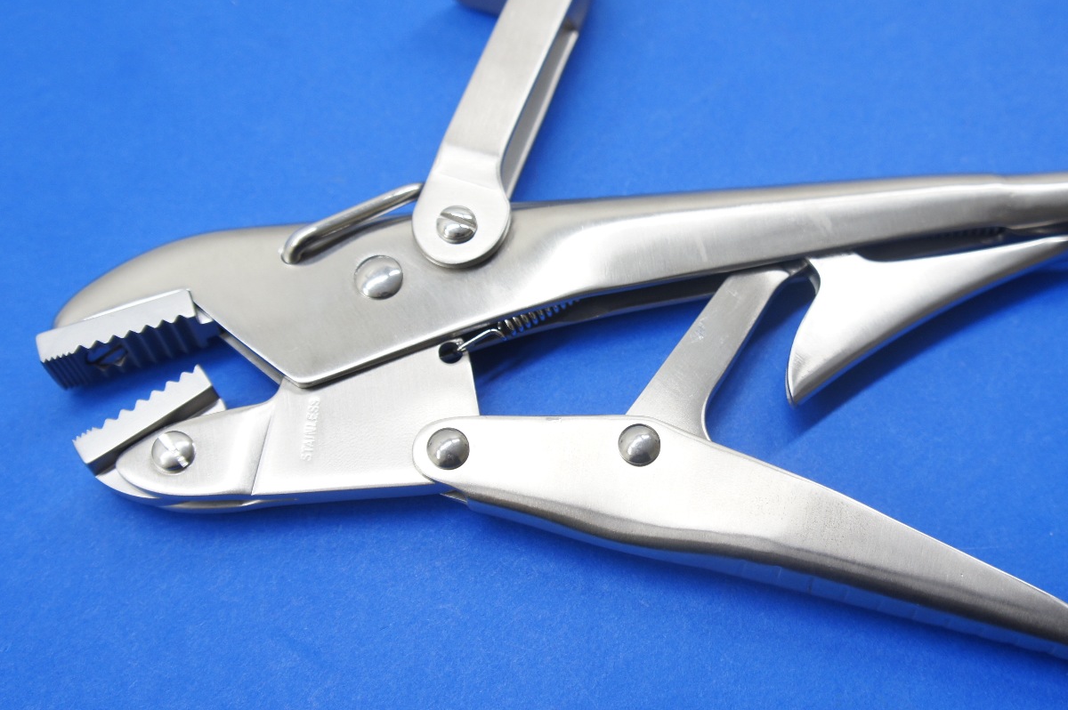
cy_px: 372
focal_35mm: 48
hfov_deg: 40.9
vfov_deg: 28.0
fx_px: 1423
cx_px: 655
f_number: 4.5
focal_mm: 24
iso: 200
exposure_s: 1/50
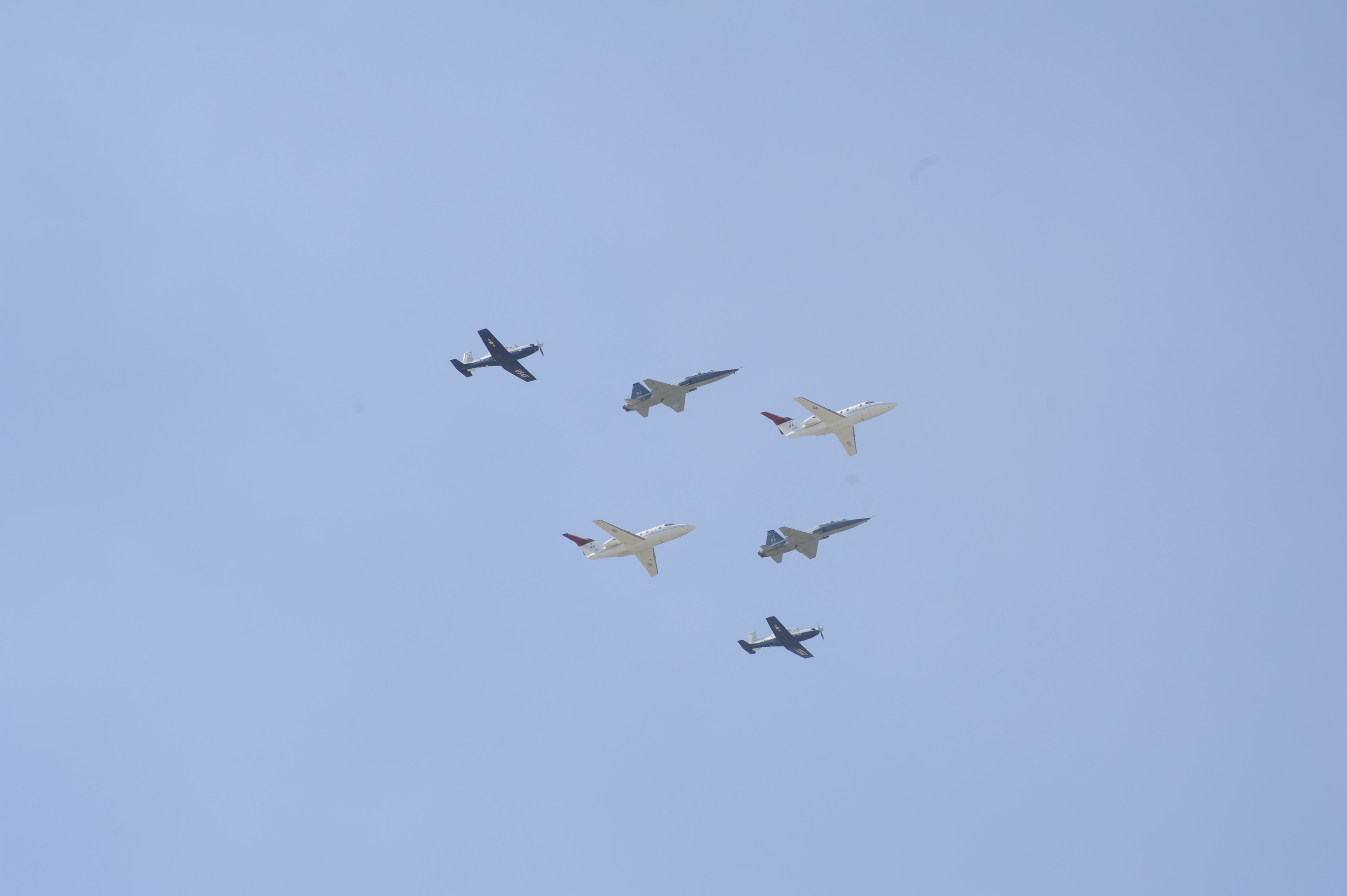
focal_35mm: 122
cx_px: 674
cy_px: 448
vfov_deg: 11.2
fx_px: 4562
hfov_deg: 16.8
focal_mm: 122
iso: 320
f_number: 13
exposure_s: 1/640
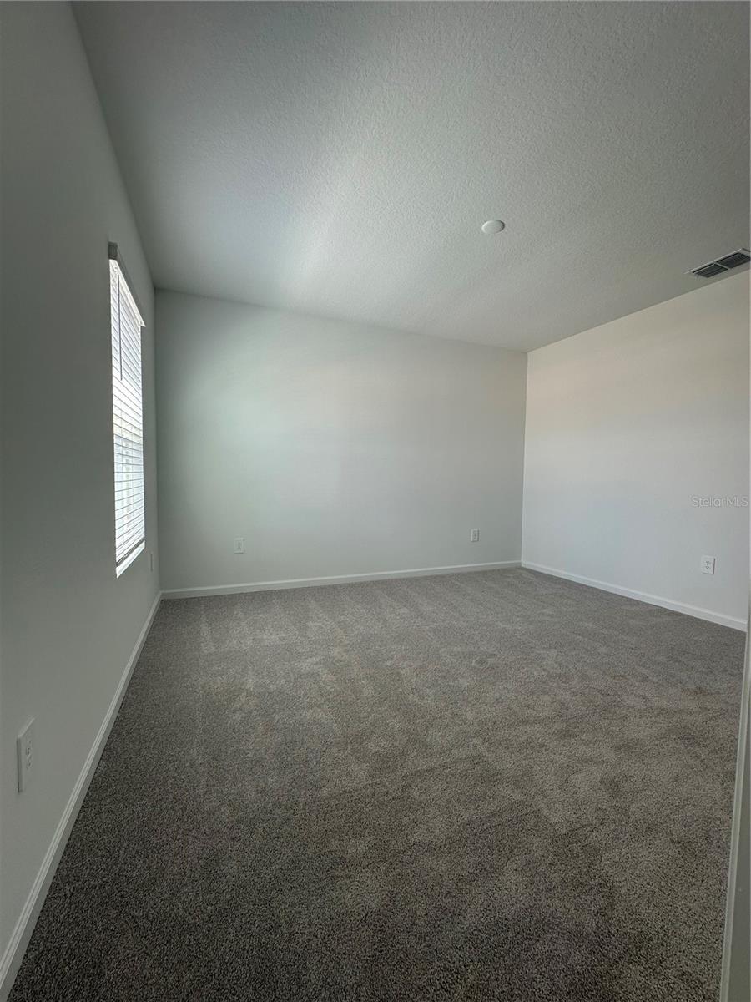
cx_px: 376
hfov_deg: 85.7
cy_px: 501
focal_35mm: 14
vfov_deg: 102.1
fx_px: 405
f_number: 2.2
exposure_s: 1/99
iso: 50
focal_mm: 2.22
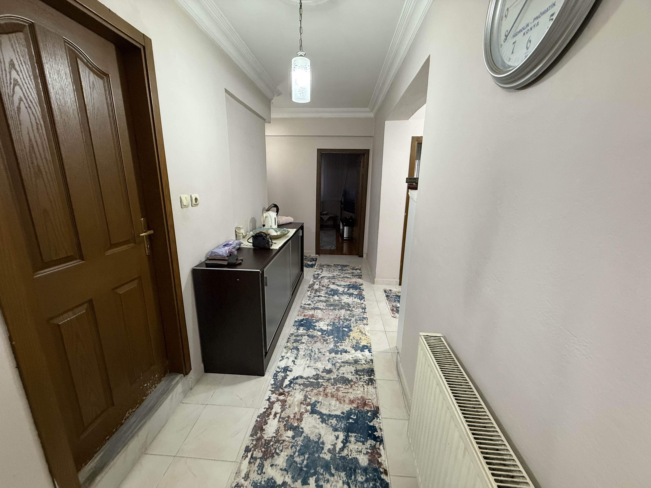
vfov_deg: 85.7
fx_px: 263
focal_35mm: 14
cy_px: 244
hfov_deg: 102.1
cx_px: 326
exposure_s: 1/50
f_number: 2.2
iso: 400
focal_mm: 2.22
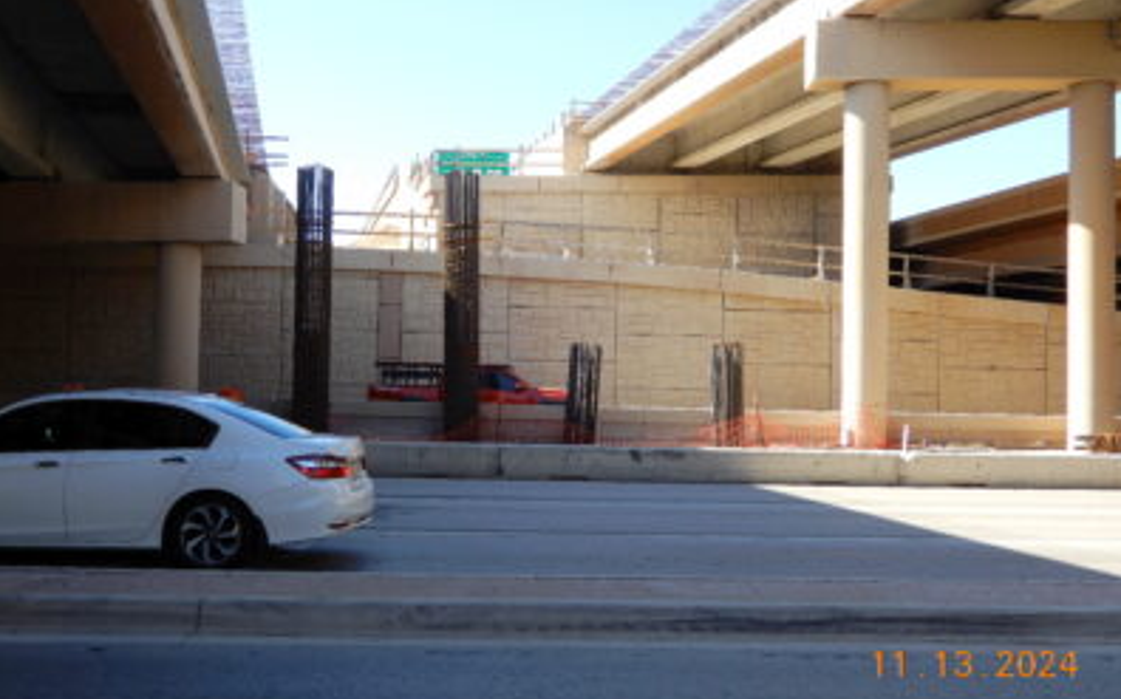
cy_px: 328
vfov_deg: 28.5
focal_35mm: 45
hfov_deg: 44.4
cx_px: 560
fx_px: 1374
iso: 80
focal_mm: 7.5
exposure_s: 1/250
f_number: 4
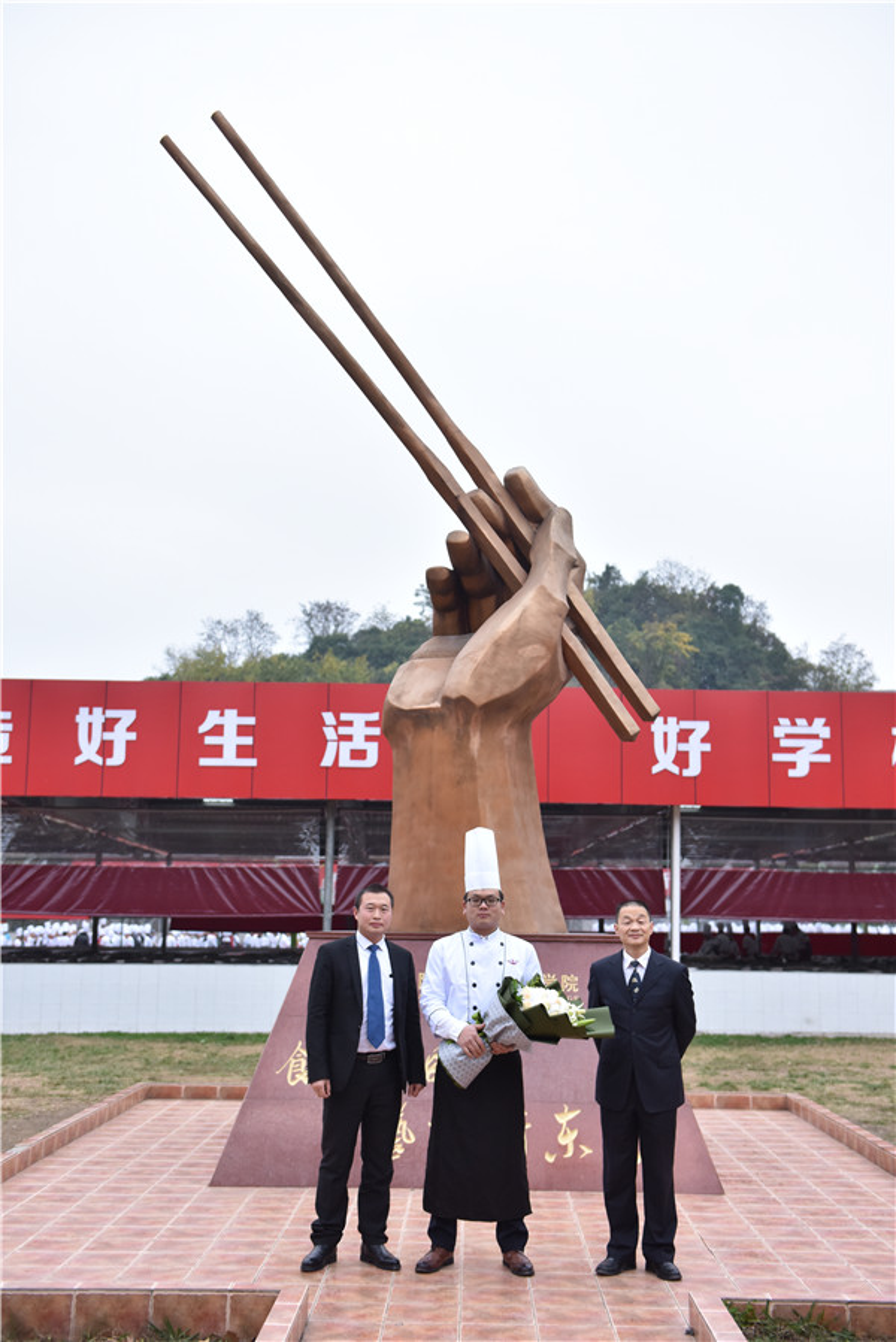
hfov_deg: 30.5
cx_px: 448
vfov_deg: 44.5
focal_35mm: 44
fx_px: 1641
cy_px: 671
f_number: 3.2
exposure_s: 1/160
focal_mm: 44
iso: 800
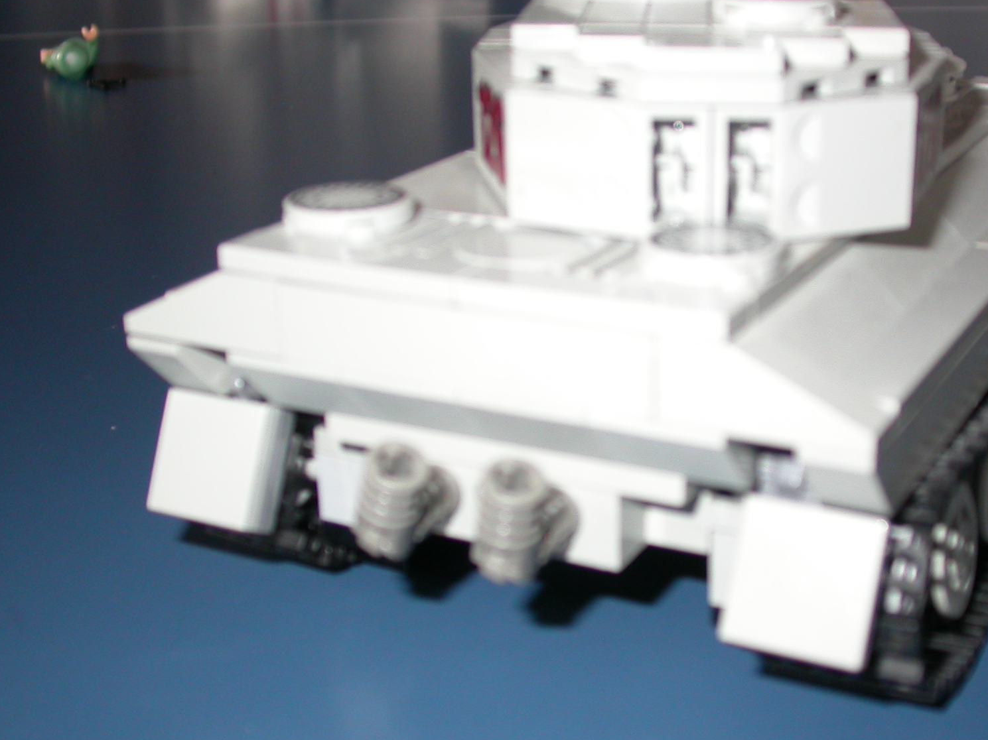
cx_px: 620
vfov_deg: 25.2
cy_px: 388
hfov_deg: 33.1
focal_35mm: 58
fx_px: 1655
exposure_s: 1/60
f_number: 2.6
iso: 100
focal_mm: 7.85
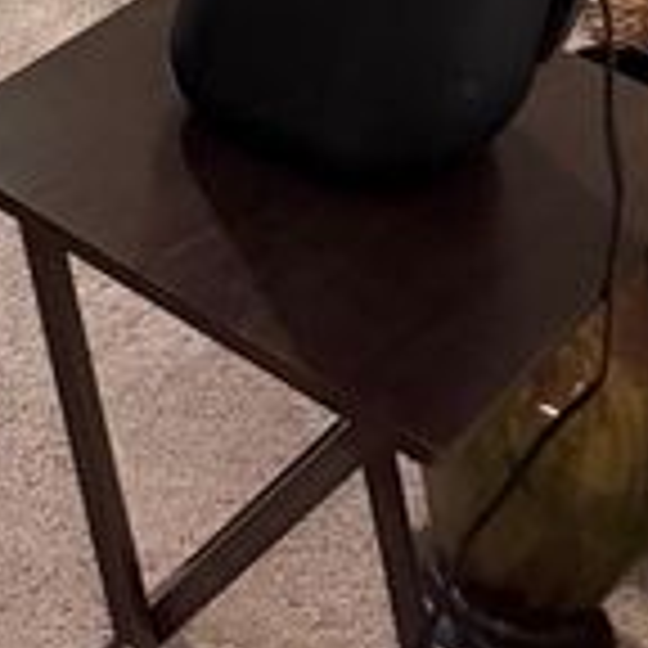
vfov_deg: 15.5
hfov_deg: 15.6
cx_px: -459
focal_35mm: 98
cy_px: -488
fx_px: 2076
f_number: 1.78
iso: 800
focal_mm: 6.76
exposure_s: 1/60
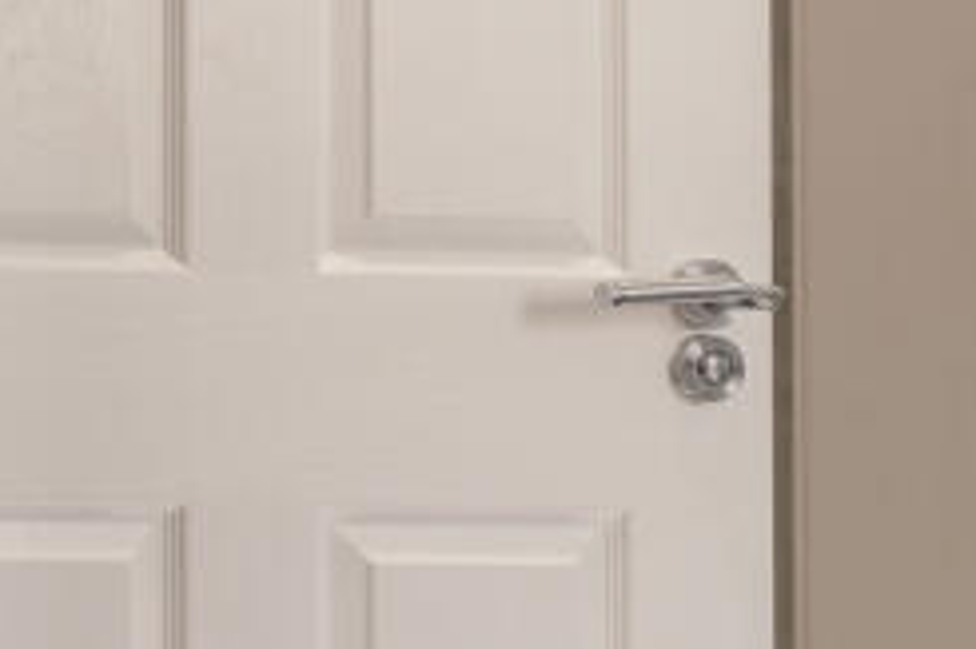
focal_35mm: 71
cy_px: 78
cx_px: -908
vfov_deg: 18.9
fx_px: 1924
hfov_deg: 19.1
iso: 100
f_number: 8
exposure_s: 1/8
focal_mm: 17
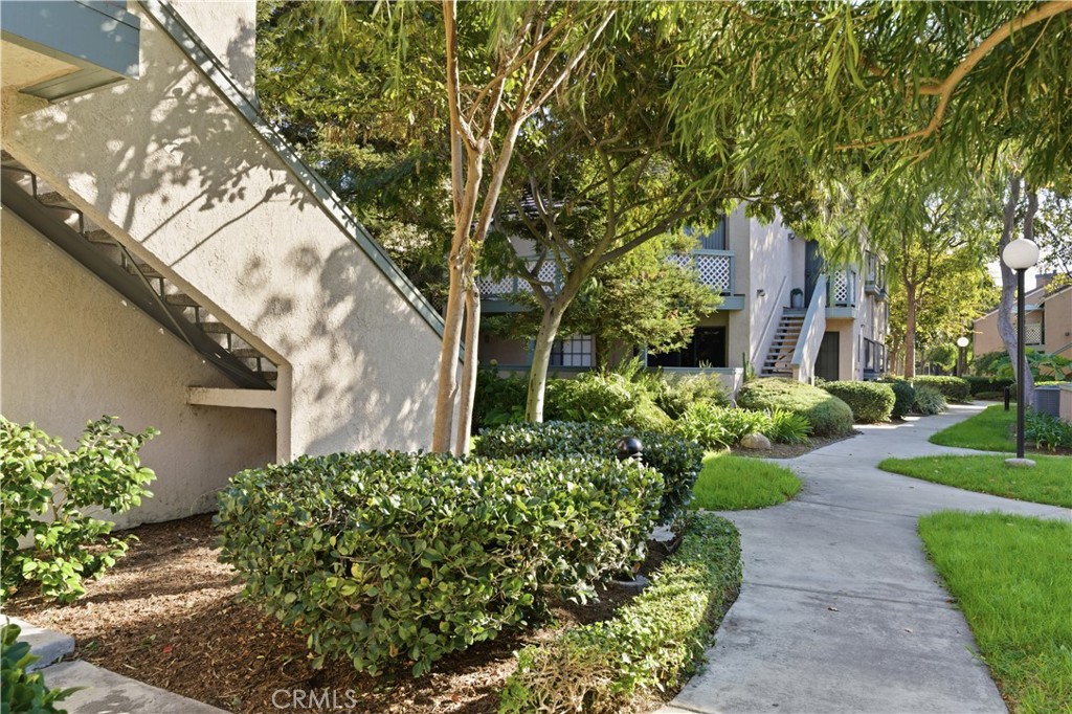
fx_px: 759
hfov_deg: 70.5
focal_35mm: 26
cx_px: 536
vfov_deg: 50.4
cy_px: 357
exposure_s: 1/125
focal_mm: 25.5
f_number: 9
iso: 250
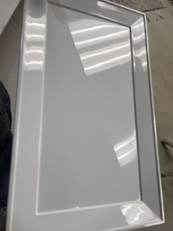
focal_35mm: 26
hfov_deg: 53.1
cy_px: 116
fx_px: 173
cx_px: 86
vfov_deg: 67.3
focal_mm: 5.7
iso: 40
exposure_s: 1/289
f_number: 1.5
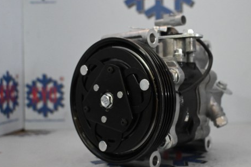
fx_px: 311
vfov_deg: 30.1
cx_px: 156
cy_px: 81
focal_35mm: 45
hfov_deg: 43.6
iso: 4000
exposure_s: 1/60
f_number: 4.2
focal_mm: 23
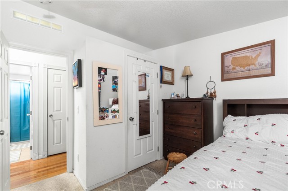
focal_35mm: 15
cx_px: 144
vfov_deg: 77.3
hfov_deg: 100.4
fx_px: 120
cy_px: 96
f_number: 7.1
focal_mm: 10
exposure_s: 1
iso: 320
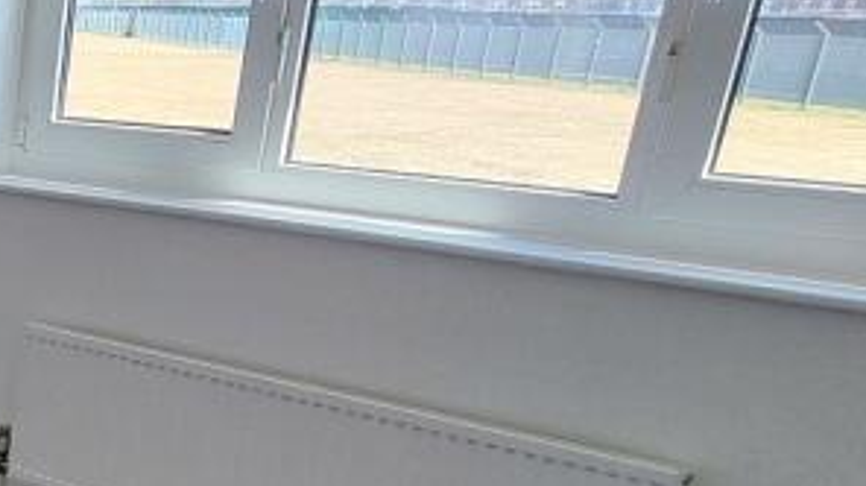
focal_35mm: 49
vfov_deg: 23.9
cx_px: -374
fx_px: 1124
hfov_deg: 29.4
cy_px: 407
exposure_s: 1/182
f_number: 2.2
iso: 50
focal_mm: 2.2
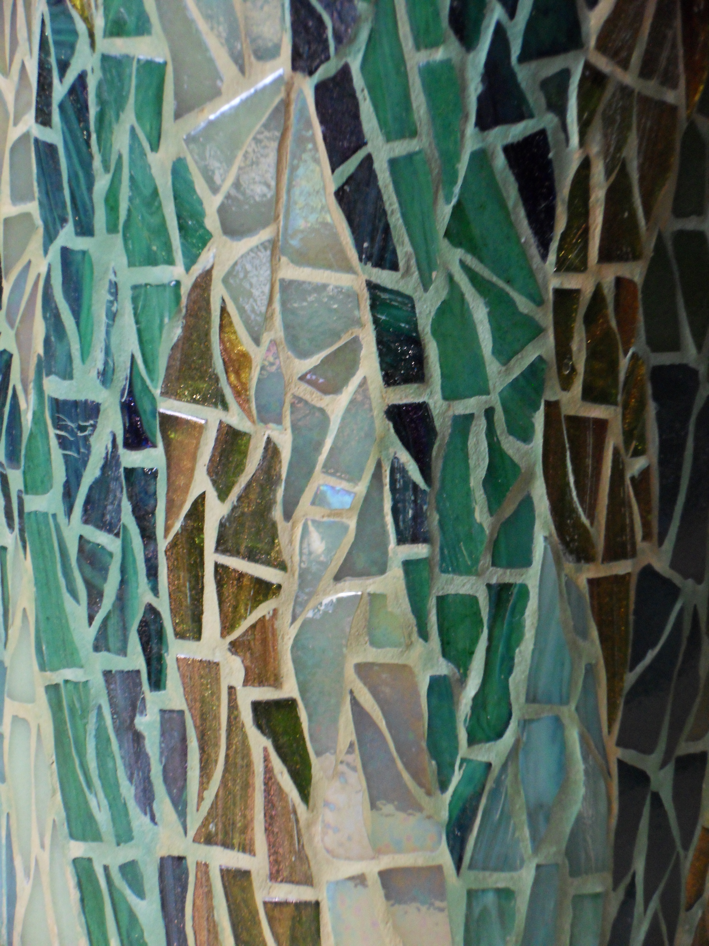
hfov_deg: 11.4
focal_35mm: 130
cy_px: 473
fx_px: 3550
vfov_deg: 15.2
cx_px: 354
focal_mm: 22.8
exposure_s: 1/8
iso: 400
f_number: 5.8
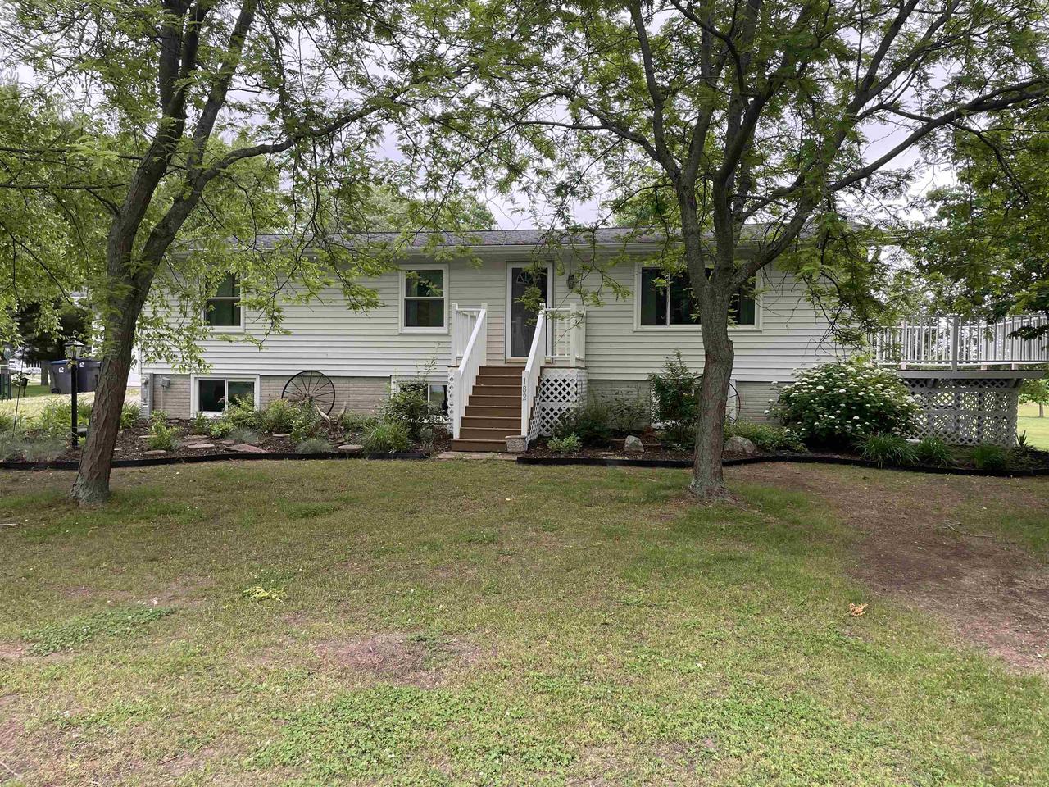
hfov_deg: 67.3
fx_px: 788
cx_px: 524
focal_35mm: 26
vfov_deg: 53.1
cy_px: 394
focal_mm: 4.2
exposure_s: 1/174
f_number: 1.6
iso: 32
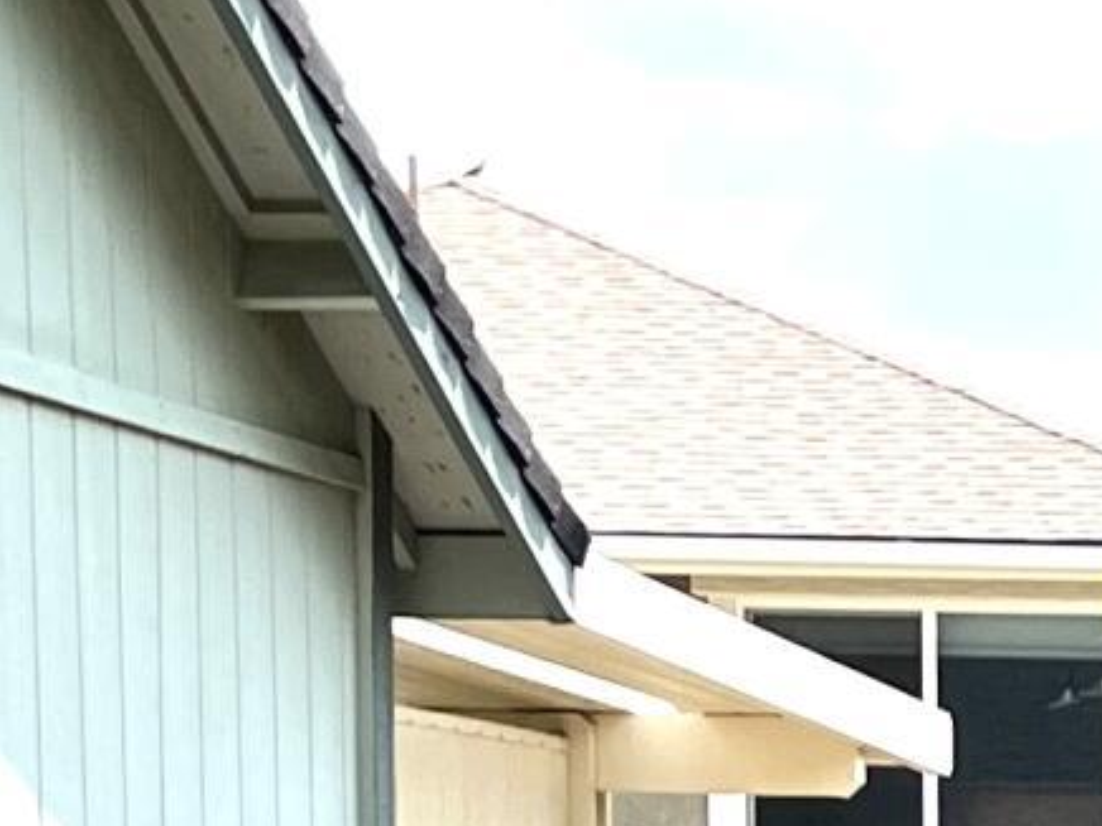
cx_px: 2737
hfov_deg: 9.6
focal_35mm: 179
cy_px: 1374
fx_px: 5698
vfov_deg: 8.1
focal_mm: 5.1
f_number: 1.6
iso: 50
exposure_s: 1/2179
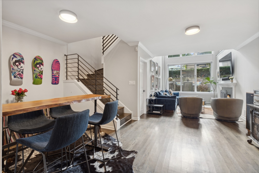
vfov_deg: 73.7
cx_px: 130
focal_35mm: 16
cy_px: 86
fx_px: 115
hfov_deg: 96.7
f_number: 9
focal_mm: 16
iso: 320
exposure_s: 1/3.33
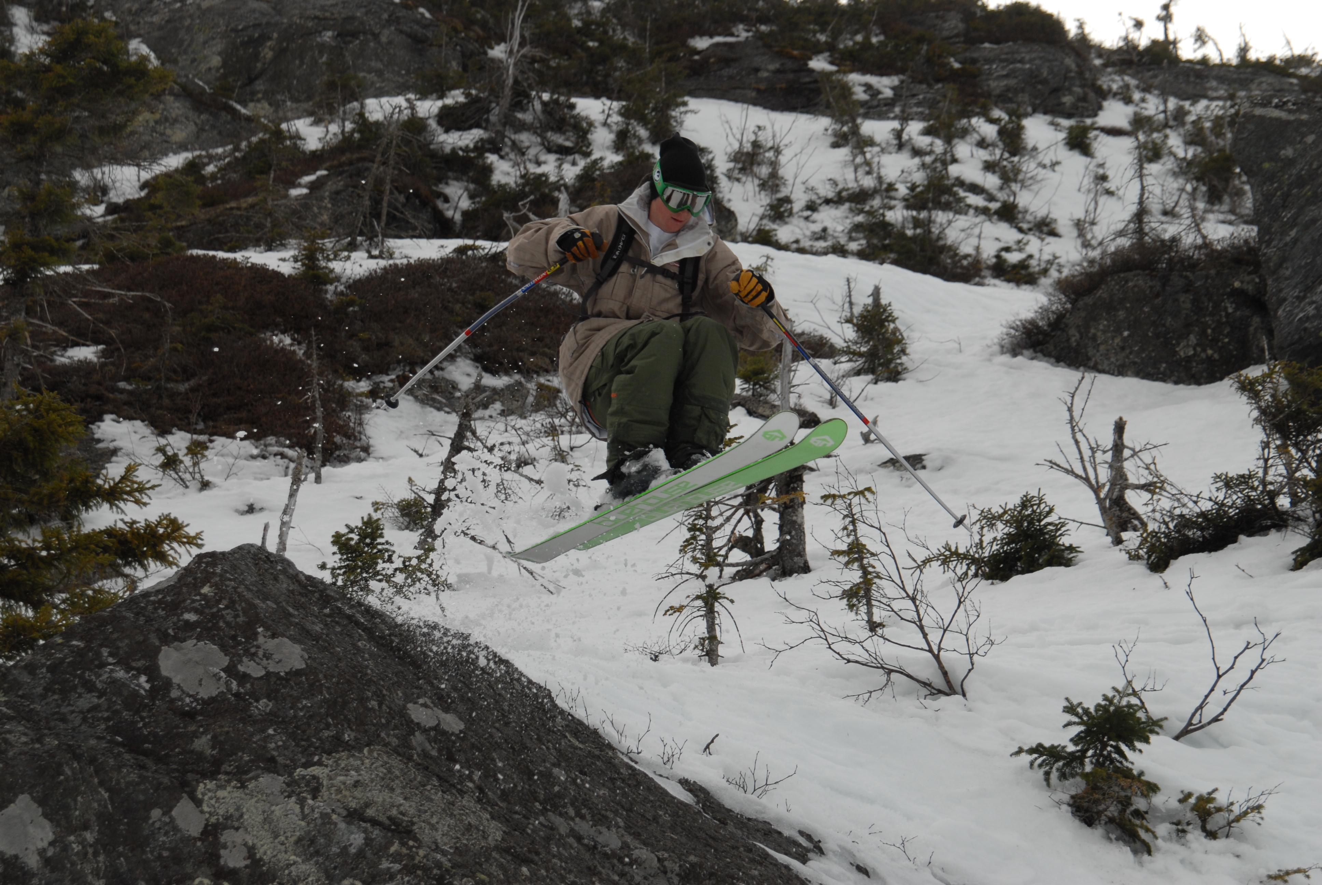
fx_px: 4688
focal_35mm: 128
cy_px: 442
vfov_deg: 10.8
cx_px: 661
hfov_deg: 16.1
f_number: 7.1
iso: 200
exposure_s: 1/500
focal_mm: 85
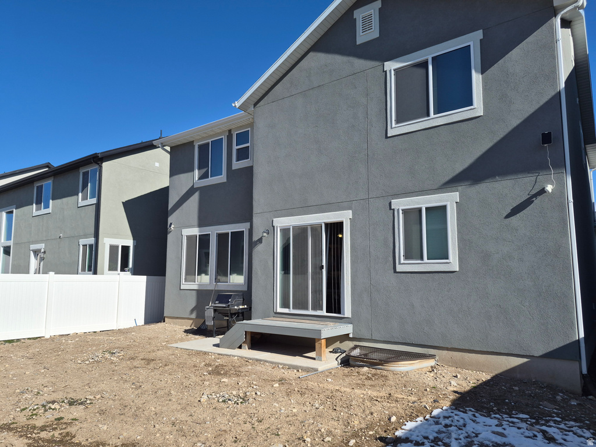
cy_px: 224
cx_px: 298
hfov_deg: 73.9
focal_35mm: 23
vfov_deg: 58.9
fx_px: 396
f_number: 1.8
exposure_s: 1/7696
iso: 64
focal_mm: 5.4
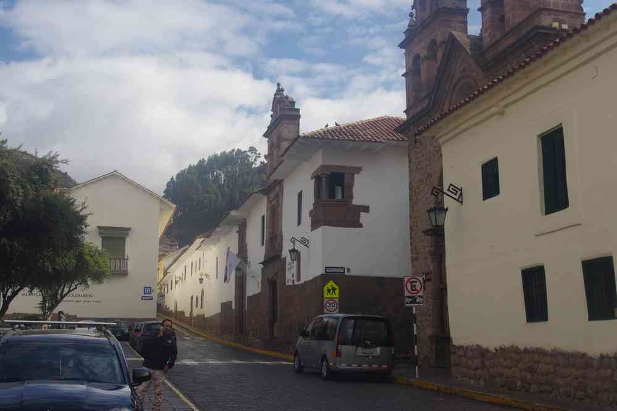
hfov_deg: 40.0
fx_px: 848
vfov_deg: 27.3
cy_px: 206
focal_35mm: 50
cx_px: 308
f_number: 11
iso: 200
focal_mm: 33
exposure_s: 1/100
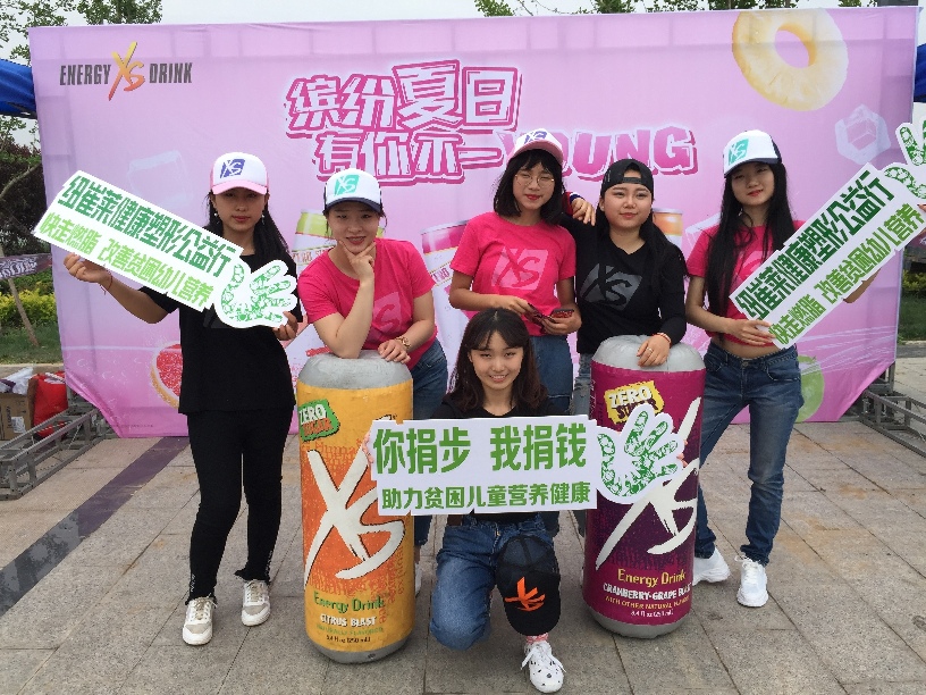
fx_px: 776
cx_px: 463
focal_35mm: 29
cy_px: 348
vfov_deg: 48.2
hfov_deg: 61.7
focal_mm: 4.15
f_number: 2.2
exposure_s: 1/775
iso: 32
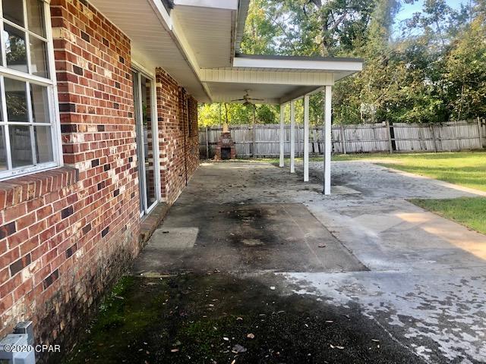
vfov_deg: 49.7
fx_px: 393
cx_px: 243
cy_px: 182
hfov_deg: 63.4
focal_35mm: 28
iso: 20
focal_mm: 3.99
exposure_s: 1/135
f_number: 1.8
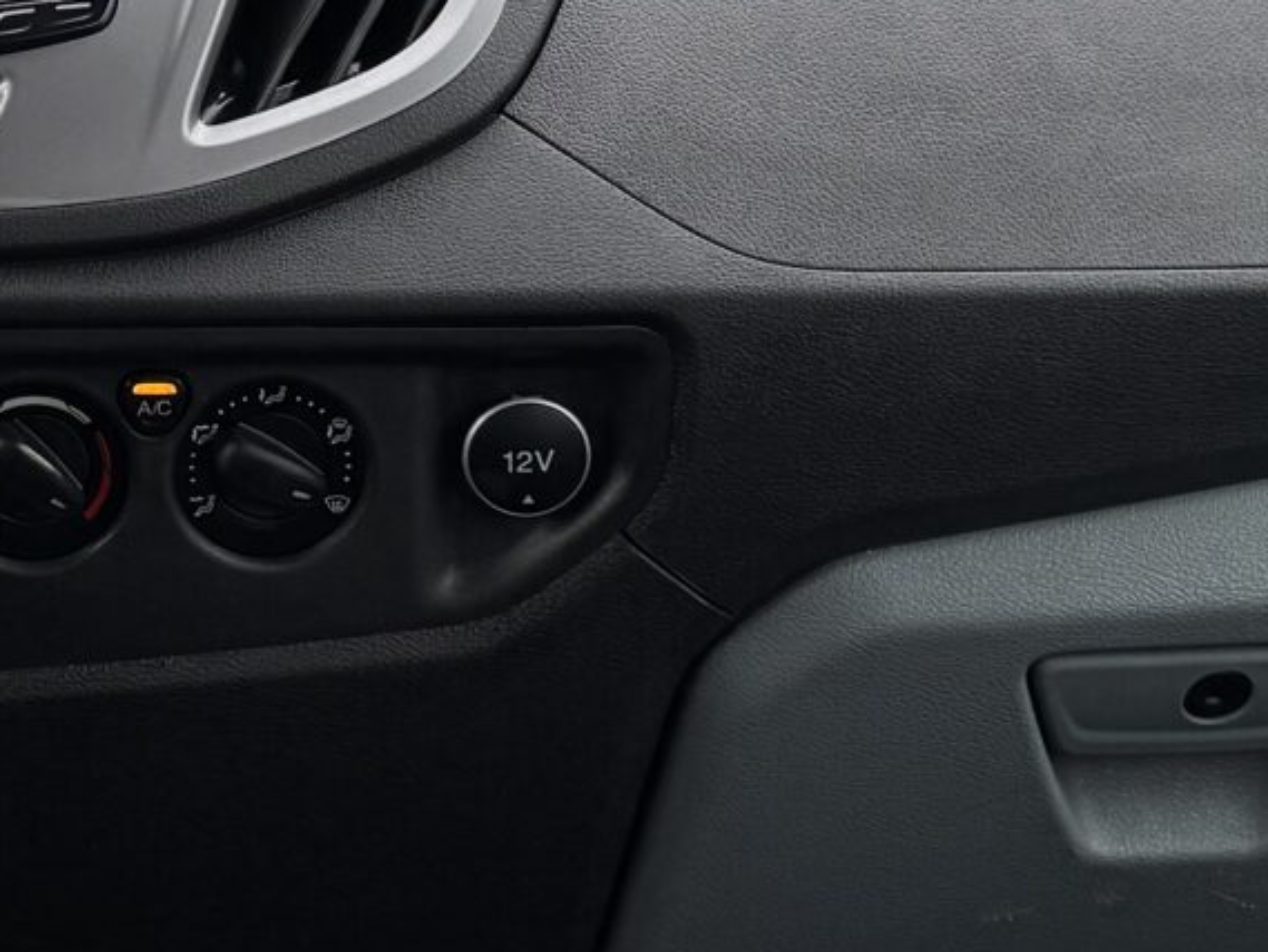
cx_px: -185
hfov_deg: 17.5
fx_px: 3957
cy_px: -274
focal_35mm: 108
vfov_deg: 13.2
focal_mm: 6.76
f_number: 1.78
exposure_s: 1/151
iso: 64
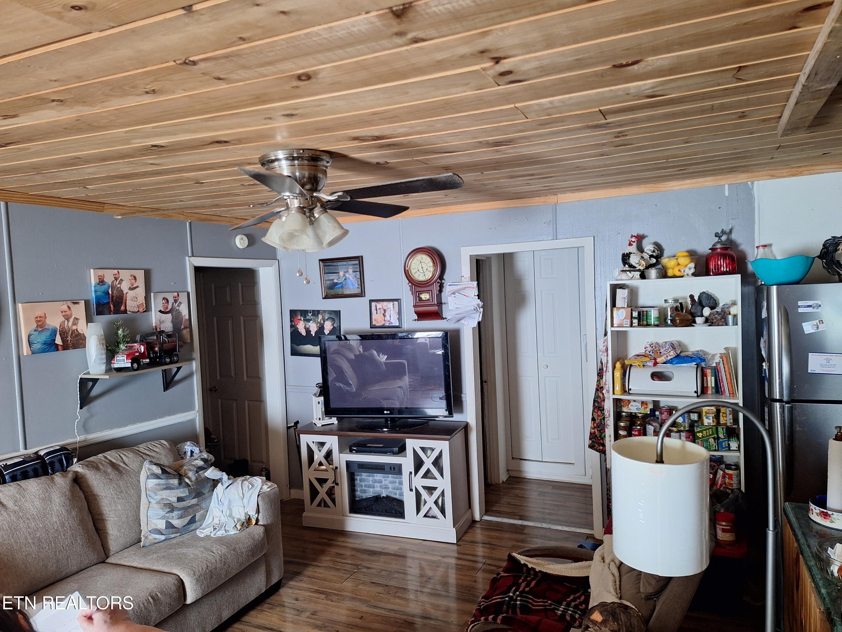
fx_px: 559
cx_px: 421
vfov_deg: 58.9
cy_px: 316
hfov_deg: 73.9
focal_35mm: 23
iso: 250
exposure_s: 1/30
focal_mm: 5.54
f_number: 1.8
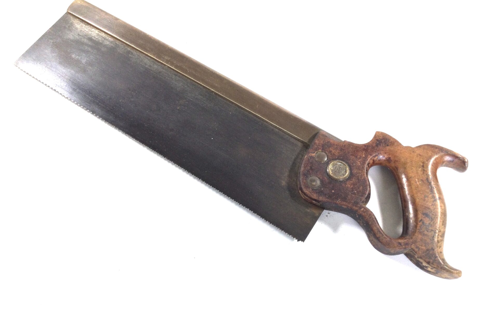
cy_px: 163
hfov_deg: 58.1
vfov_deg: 38.3
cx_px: 250
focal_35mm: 33
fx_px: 449
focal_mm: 3.3
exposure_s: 1/100
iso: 40
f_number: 2.4
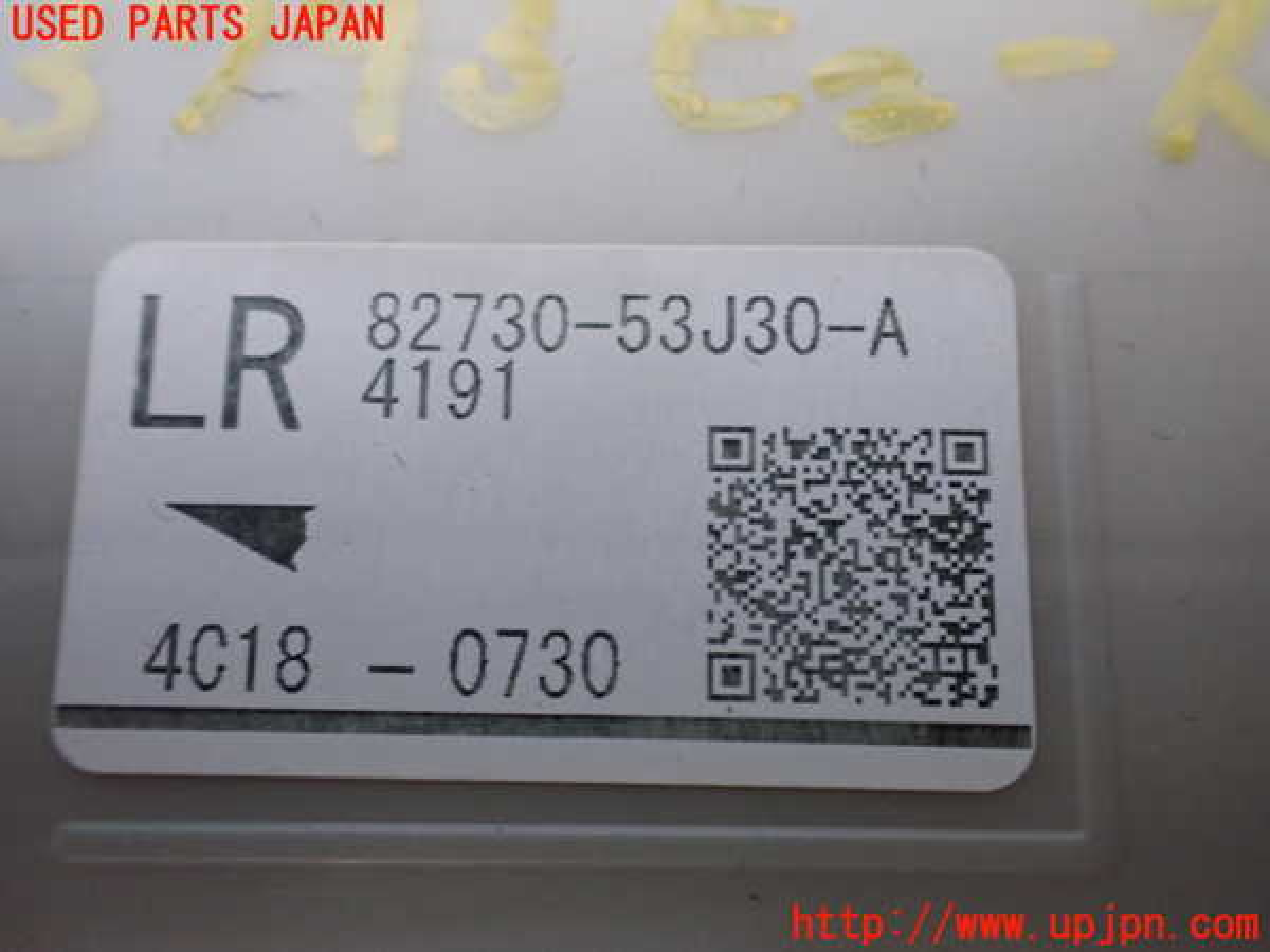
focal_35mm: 30
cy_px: 476
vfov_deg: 46.8
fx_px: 1101
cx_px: 635
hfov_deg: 60.0
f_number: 2.3
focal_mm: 5.4
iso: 800
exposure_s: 1/80
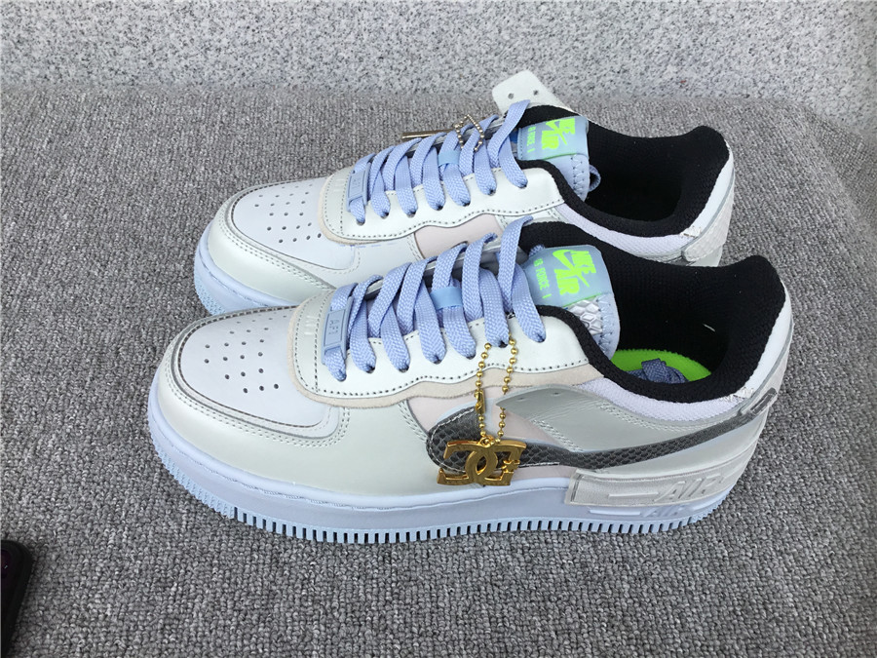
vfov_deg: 45.4
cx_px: 438
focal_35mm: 31
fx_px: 785
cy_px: 329
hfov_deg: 58.4
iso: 25
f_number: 2.4
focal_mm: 3.3
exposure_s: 1/382
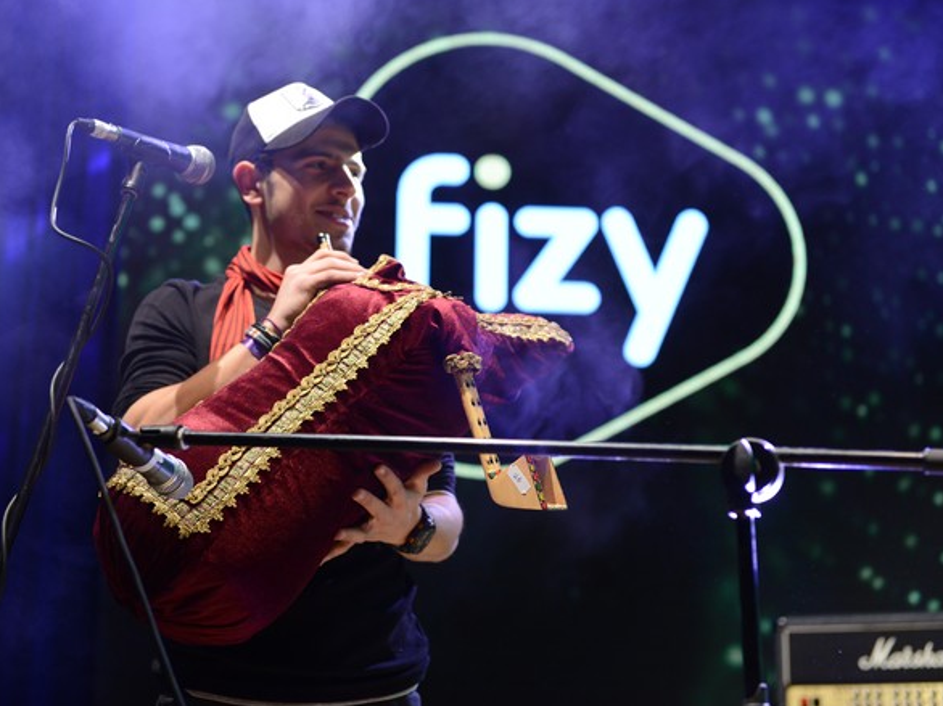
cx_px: 430
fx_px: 2097
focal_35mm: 77
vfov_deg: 19.1
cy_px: 355
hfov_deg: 25.3
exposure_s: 1/160
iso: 1600
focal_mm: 70
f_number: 3.5
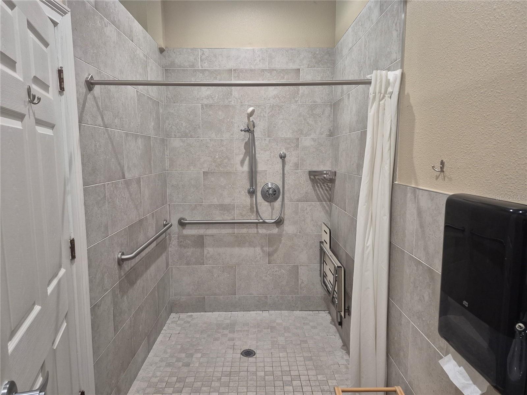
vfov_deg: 58.9
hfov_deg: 73.9
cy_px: 198
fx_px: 350
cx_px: 264
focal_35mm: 23
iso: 500
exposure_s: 1/120
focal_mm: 5.4
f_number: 1.8
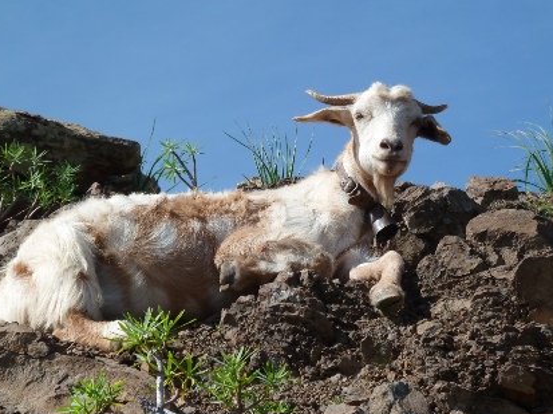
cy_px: 240
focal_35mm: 121
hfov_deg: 16.3
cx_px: 265
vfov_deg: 12.2
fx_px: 1931
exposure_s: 1/500
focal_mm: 17
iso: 80
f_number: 5
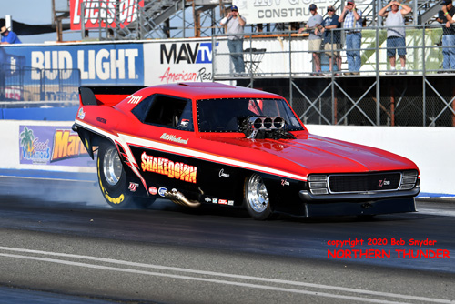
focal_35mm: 195
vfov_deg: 7.1
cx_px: 228
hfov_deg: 10.5
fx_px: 2466
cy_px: 152
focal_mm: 130
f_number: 5.6
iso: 160
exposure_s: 1/1250
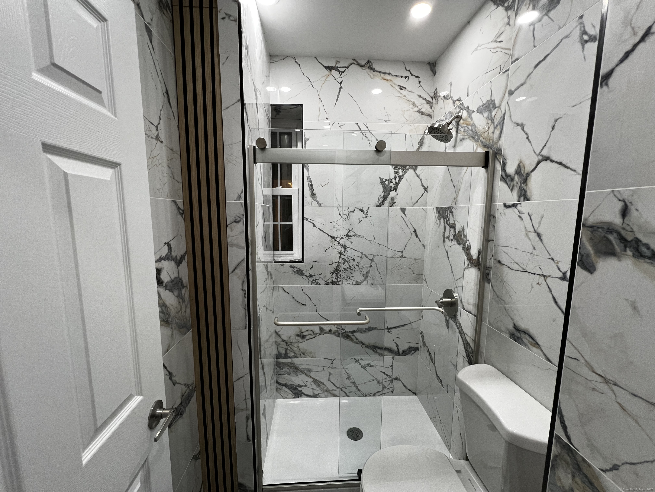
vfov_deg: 89.9
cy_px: 246
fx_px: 246
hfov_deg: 106.2
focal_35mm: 13
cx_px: 328
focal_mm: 1.57
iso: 200
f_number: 1.8
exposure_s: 1/120
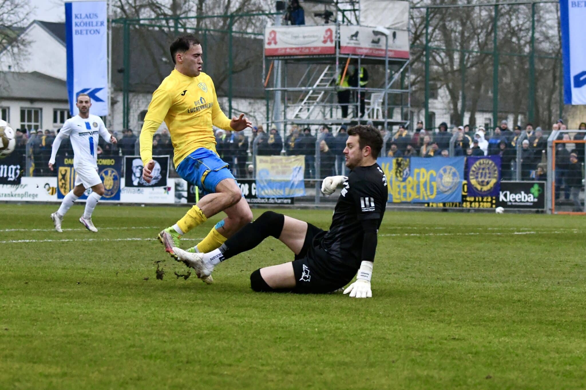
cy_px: 195
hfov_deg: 23.6
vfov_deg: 15.9
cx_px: 293
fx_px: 1400
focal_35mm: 86
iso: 8000
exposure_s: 1/1600
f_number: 4.5
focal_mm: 86
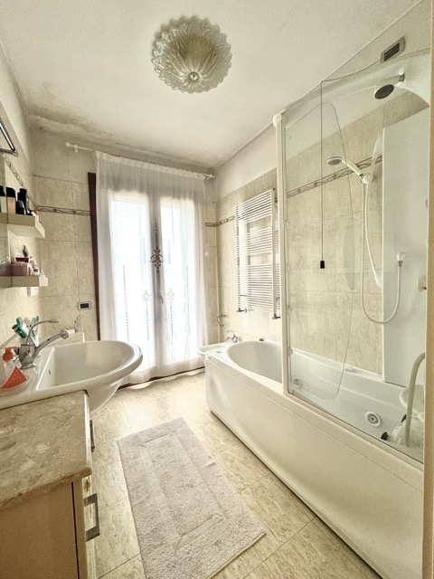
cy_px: 290
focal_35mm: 14
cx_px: 217
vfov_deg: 102.1
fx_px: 234
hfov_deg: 85.7
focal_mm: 2.22
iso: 200
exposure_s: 1/50
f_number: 2.2
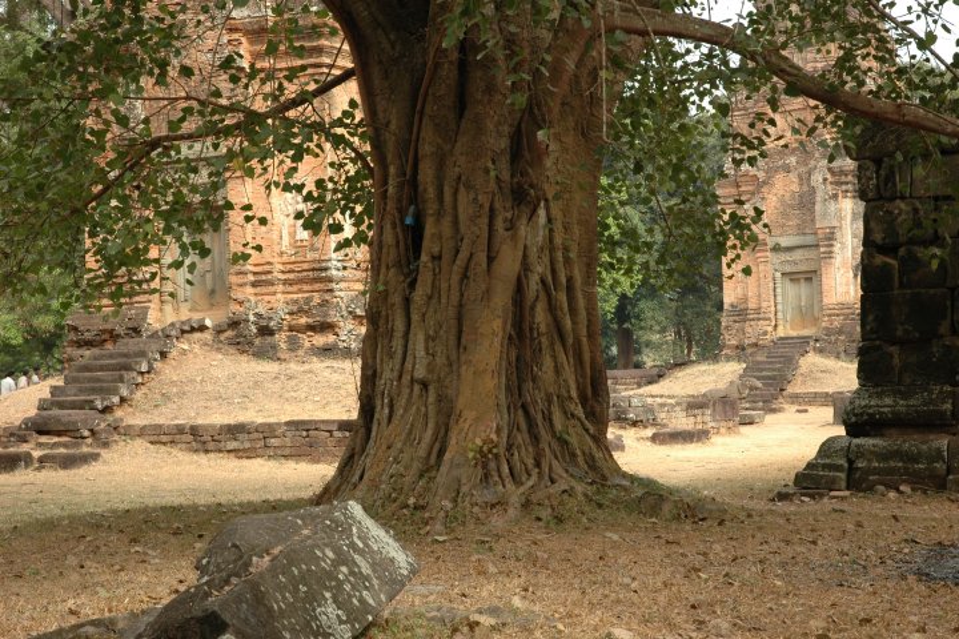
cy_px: 320
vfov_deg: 18.2
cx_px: 480
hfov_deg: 27.0
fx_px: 1998
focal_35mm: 75
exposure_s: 1/160
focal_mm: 50
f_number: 6.3
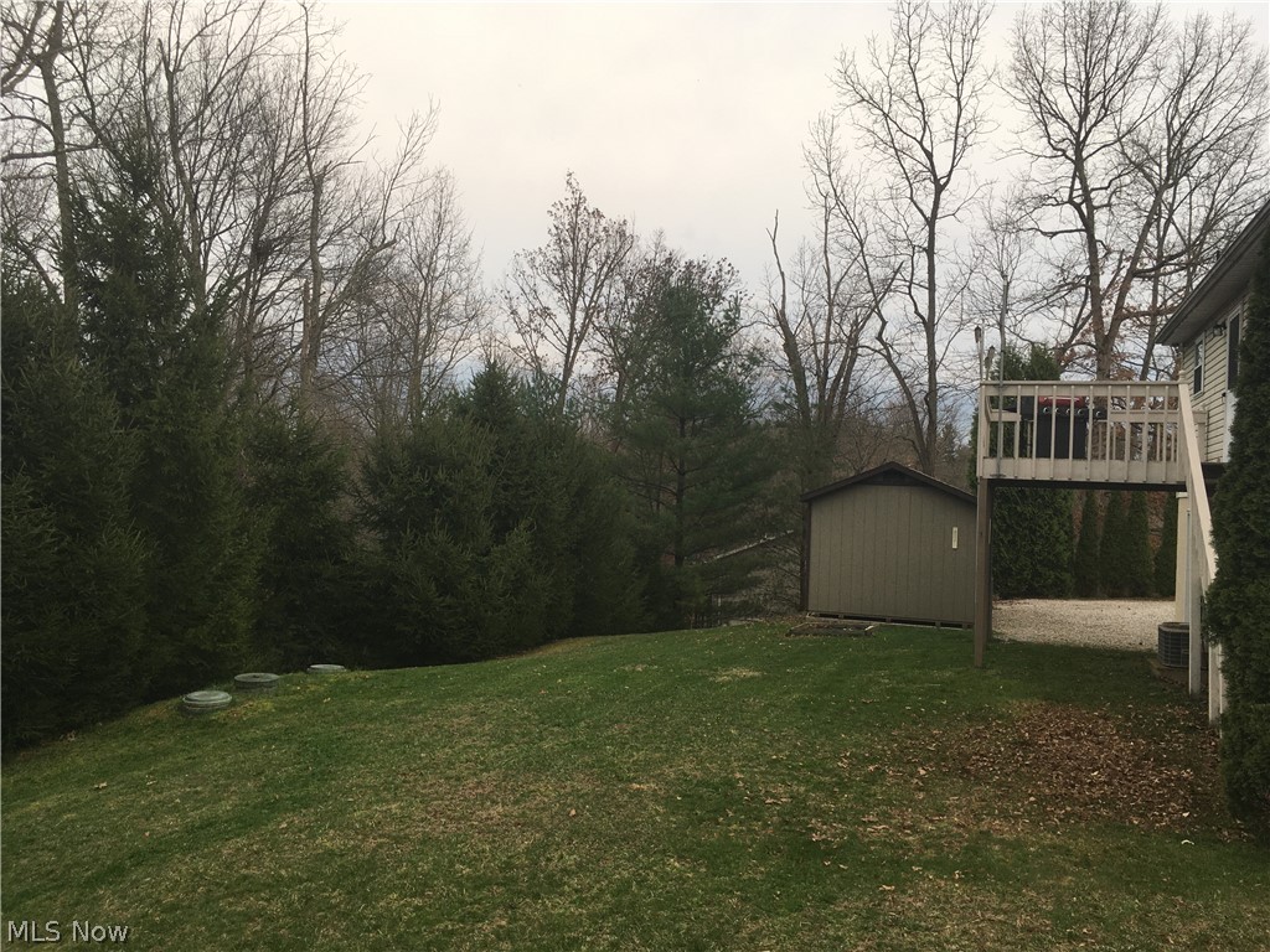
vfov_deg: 48.2
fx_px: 1064
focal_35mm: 29
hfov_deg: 61.7
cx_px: 635
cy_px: 476
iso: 25
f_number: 2.2
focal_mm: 4.15
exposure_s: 1/123
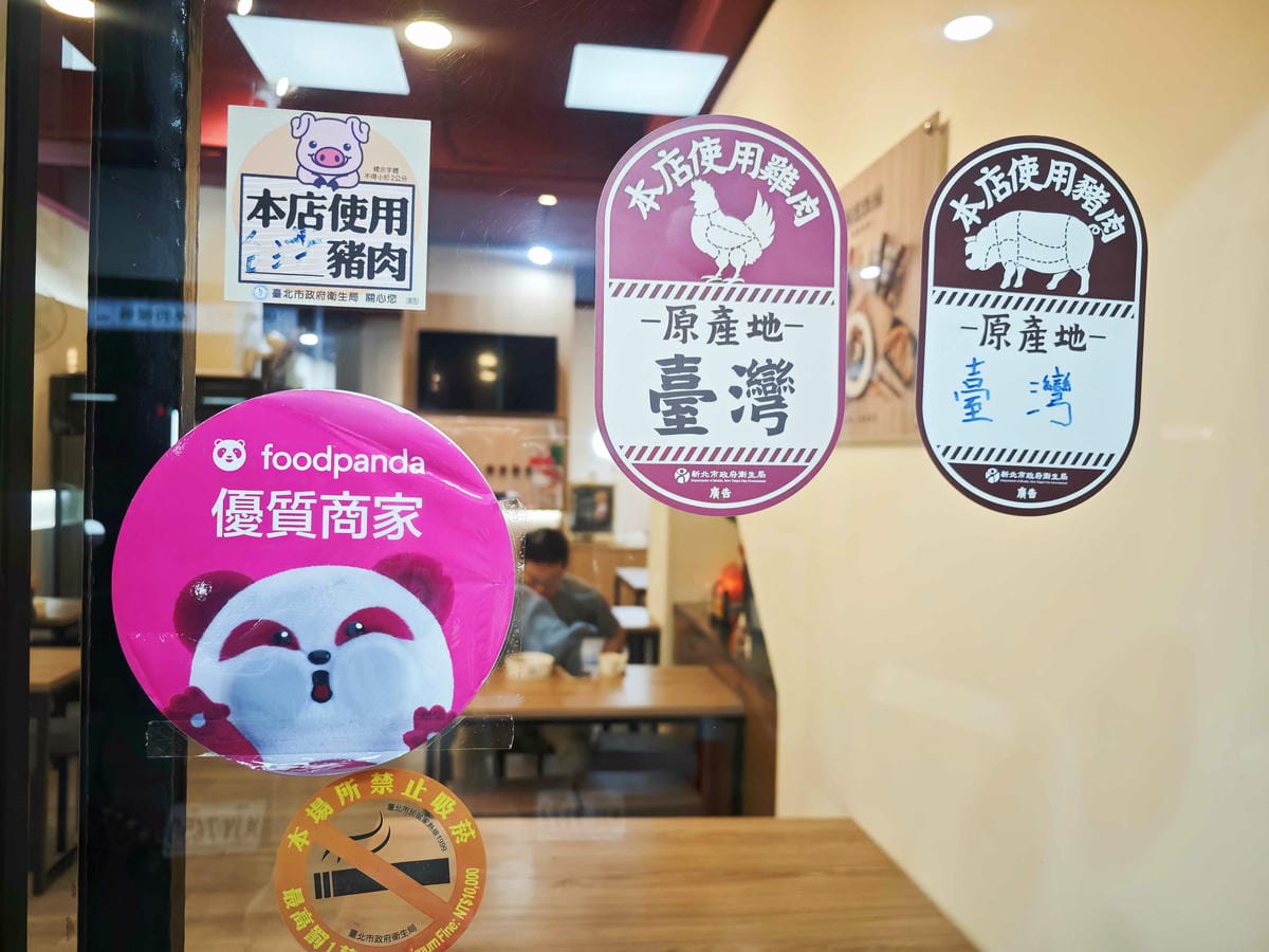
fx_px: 843
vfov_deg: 58.9
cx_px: 634
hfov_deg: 73.9
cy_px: 476
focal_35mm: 23
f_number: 2
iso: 1250
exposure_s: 1/600
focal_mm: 8.72
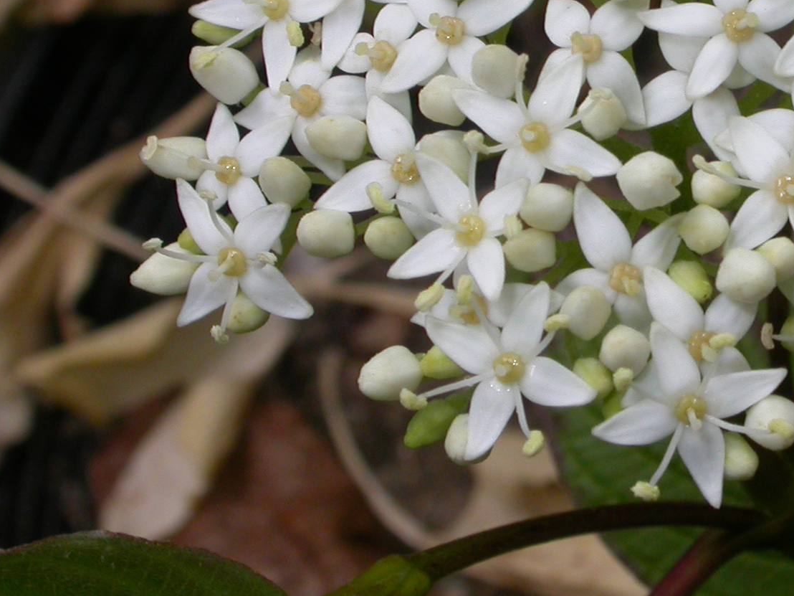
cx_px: 778
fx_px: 3716
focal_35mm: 162
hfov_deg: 12.1
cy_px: 134
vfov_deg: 9.1
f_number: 7.1
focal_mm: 16.4
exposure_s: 1/78.8
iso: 100
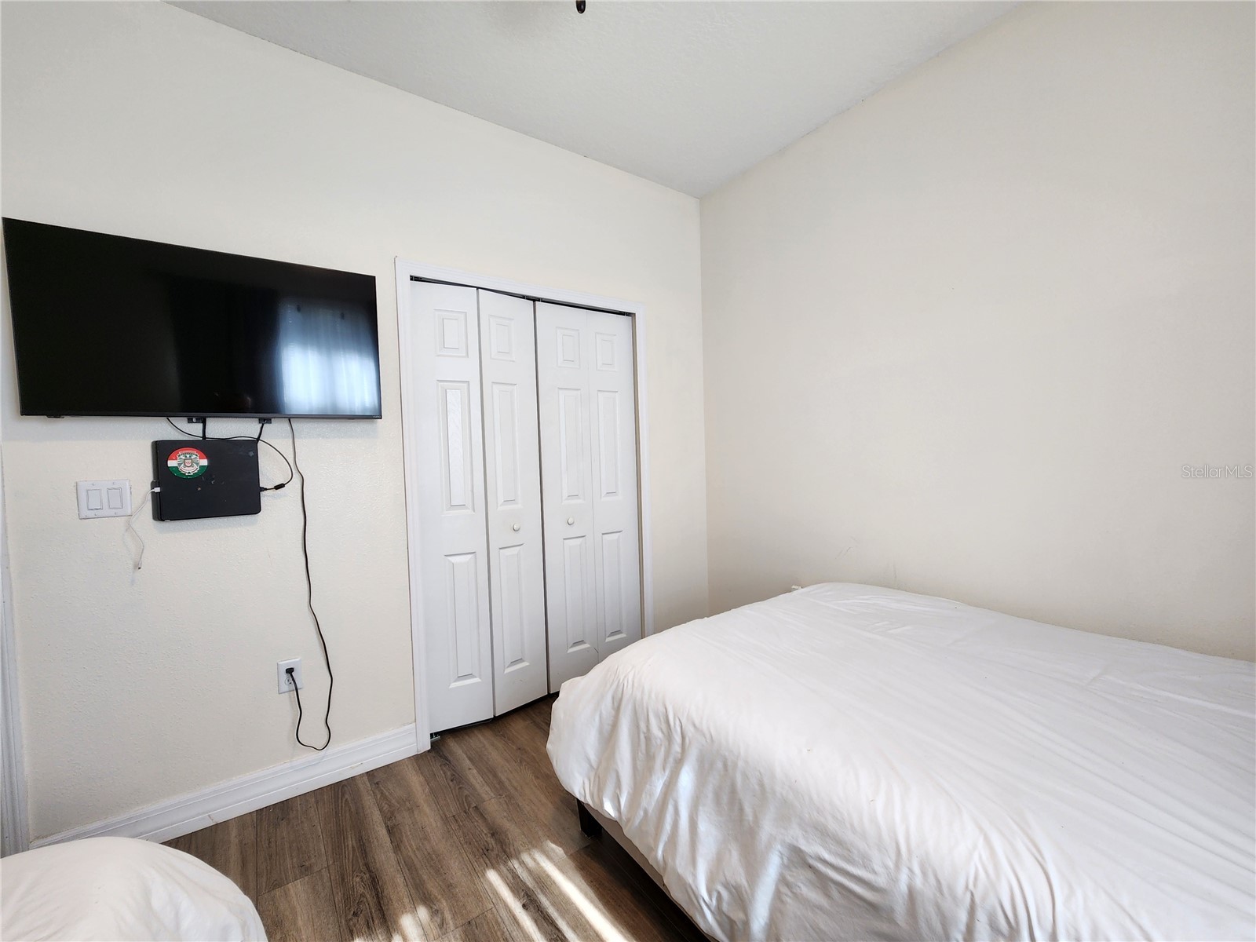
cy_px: 471
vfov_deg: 89.9
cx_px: 628
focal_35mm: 13
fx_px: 472
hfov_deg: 106.2
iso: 80
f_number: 2.2
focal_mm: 2.2
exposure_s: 1/60
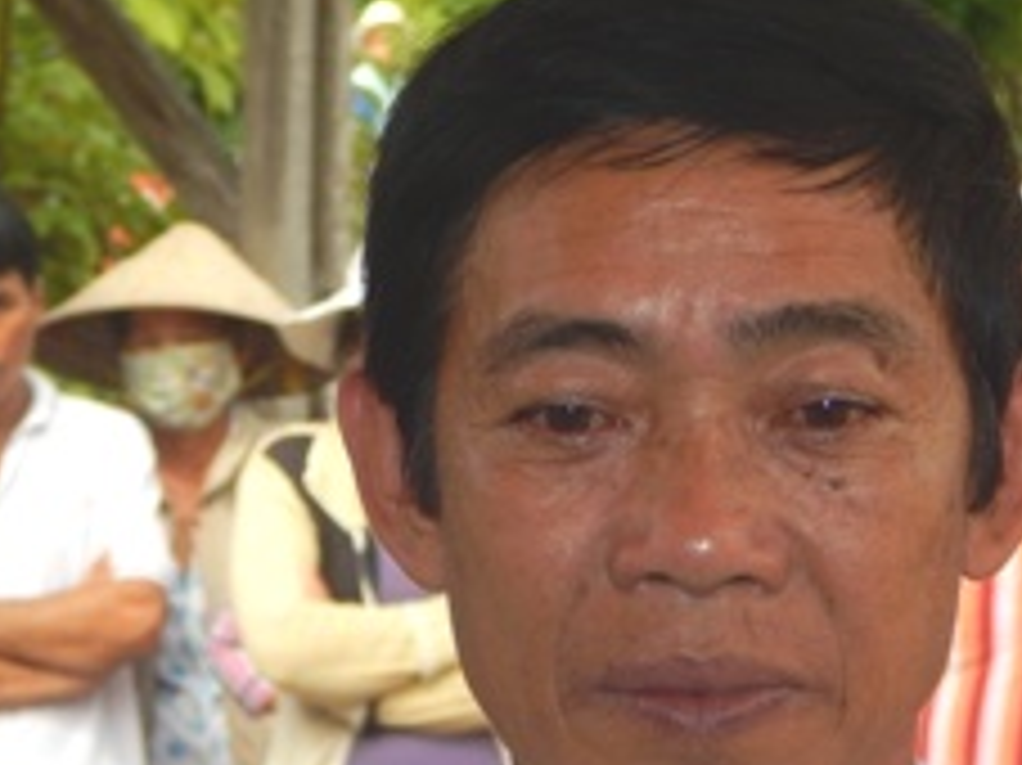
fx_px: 7702
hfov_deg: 7.6
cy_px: 670
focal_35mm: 261
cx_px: 608
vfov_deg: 5.7
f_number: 4.8
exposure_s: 1/250
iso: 125
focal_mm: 23.4
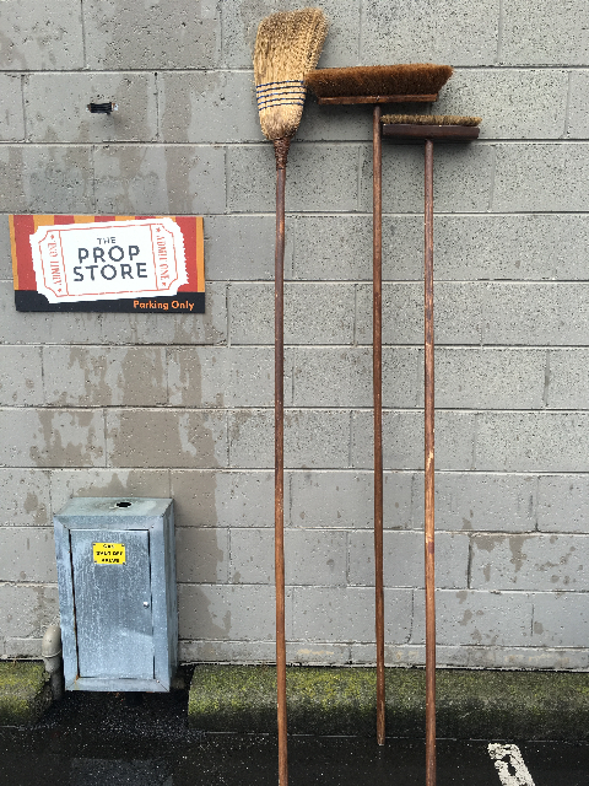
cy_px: 393
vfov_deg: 61.7
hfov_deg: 48.2
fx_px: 658
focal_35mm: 29
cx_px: 294
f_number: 2.2
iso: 25
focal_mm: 4.15
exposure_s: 1/126
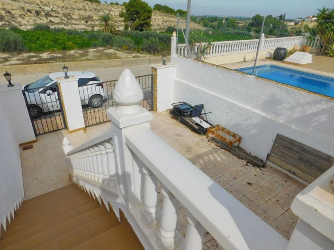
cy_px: 125
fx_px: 222
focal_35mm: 23
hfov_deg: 74.0
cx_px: 167
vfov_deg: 58.8
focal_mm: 4
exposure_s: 1/1000
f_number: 6
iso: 125
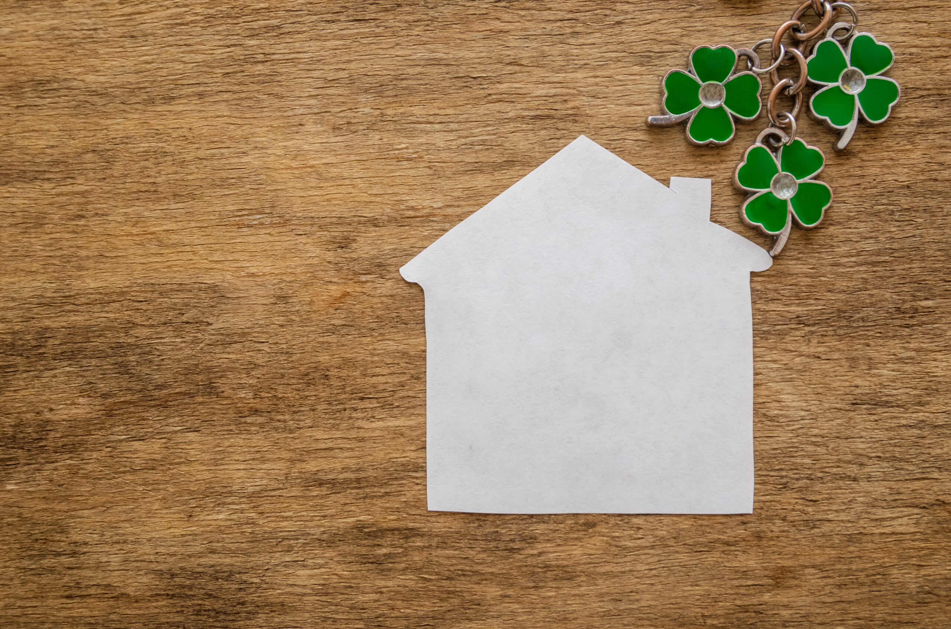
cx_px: 476
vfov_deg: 22.5
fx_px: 1582
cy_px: 314
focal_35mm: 60
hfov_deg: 33.5
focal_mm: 40
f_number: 5.6
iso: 100
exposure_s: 1/125
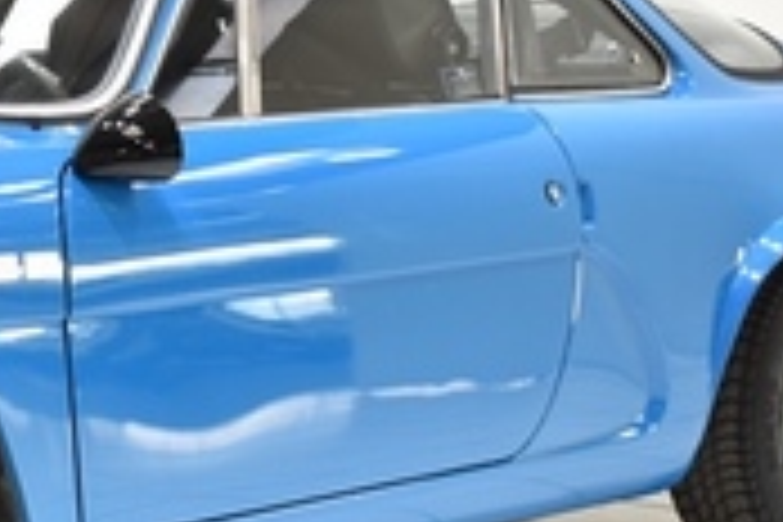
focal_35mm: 147
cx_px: -144
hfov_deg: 13.6
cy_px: 137
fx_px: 3188
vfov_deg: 9.3
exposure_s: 1/15
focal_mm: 31
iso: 100
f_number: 4.2
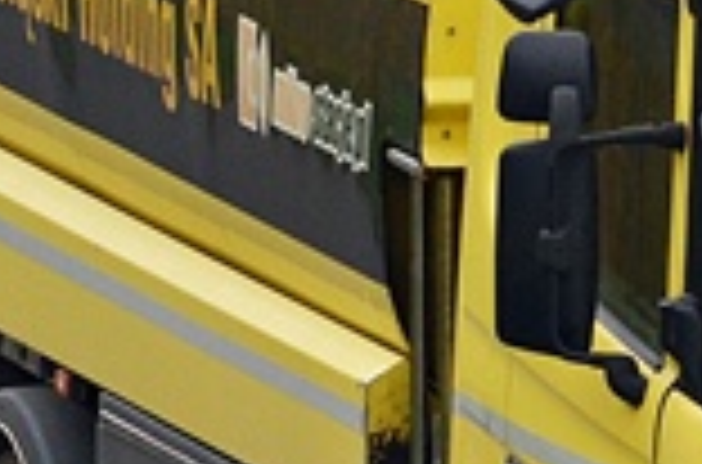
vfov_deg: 0.9
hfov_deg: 1.3
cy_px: 207
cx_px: 801
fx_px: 29900
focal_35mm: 1538
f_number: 8
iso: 640
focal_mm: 200
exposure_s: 1/800
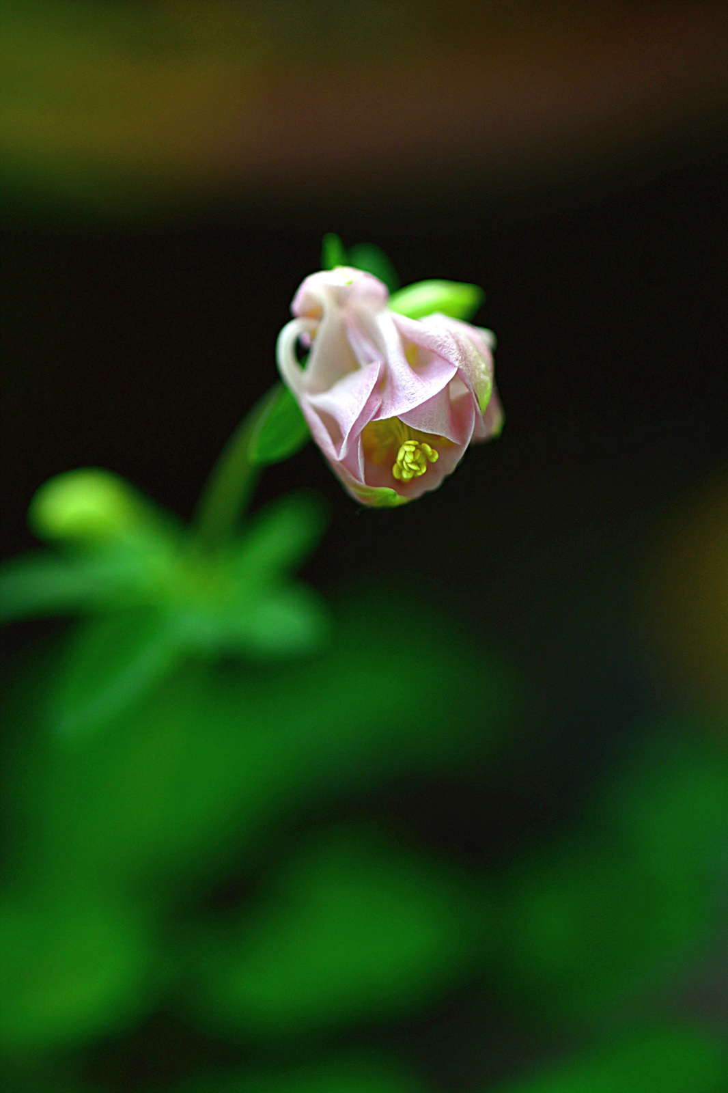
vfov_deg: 19.5
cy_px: 546
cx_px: 364
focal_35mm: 105
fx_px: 3186
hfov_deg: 13.0
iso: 400
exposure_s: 1/320
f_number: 3.5
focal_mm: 105
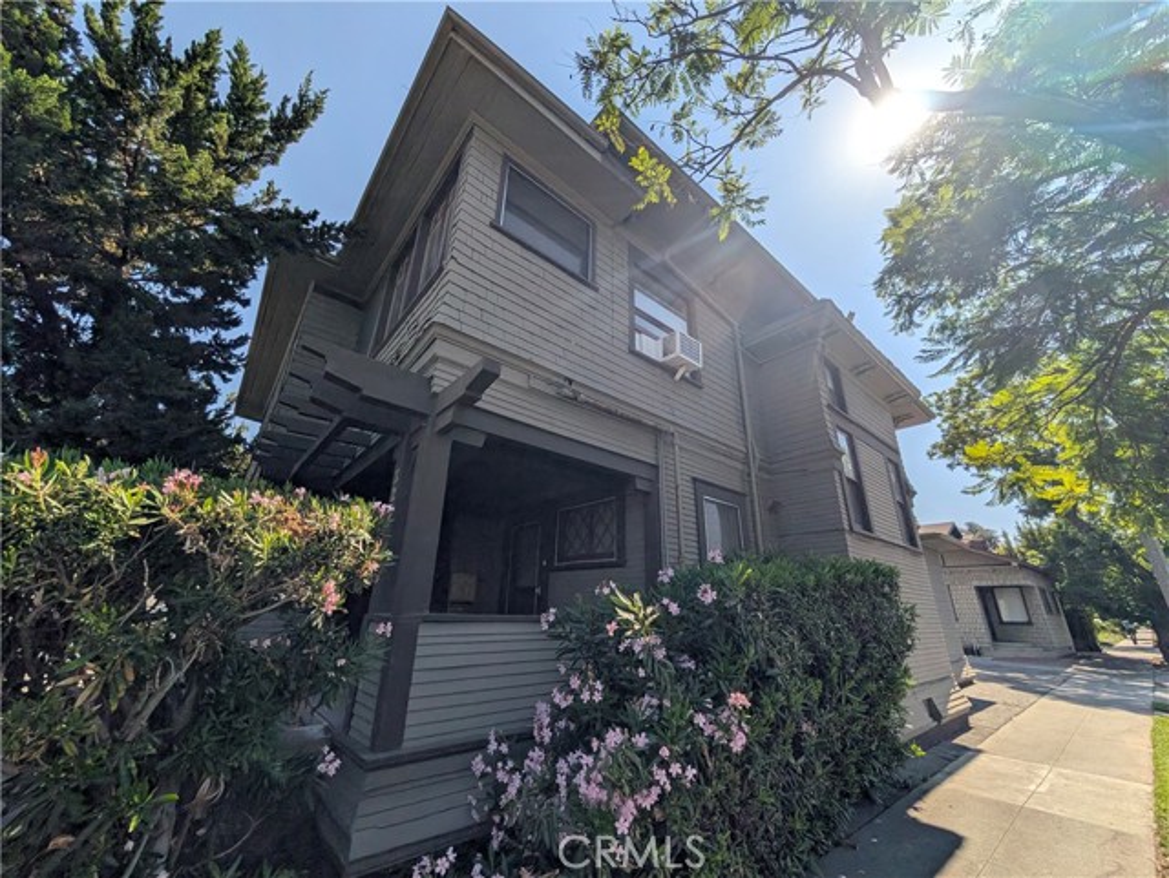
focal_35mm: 12
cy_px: 439
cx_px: 584
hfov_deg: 110.5
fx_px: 406
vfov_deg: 94.6
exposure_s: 1/6494
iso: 55
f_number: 1.7
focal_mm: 2.02
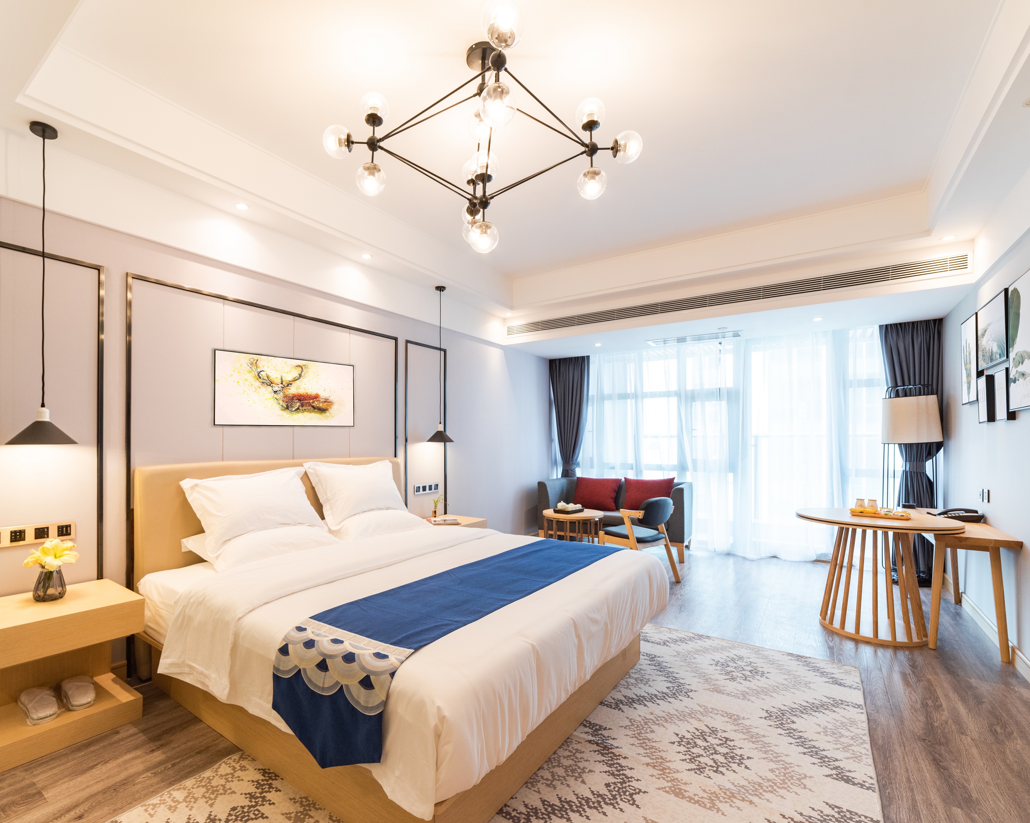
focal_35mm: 16
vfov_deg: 80.4
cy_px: 408
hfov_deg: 92.7
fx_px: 488
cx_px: 453
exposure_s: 1/25
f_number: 7.1
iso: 400
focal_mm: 14
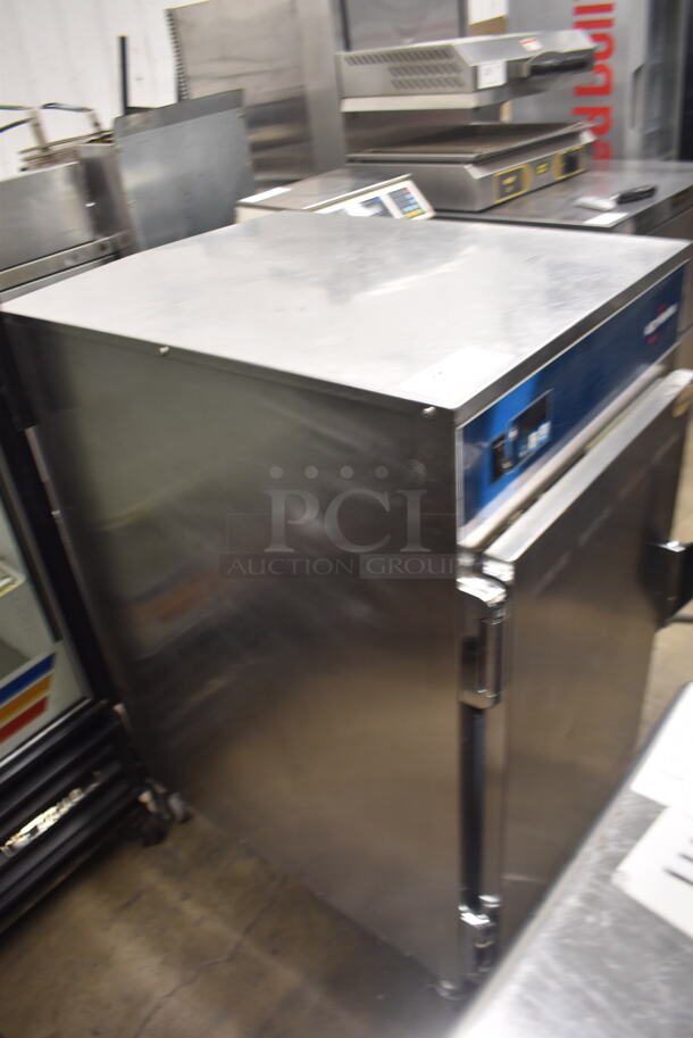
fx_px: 778
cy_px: 519
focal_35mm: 27
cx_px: 346
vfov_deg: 67.3
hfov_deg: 48.0
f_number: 3.5
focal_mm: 18
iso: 640
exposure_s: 1/30
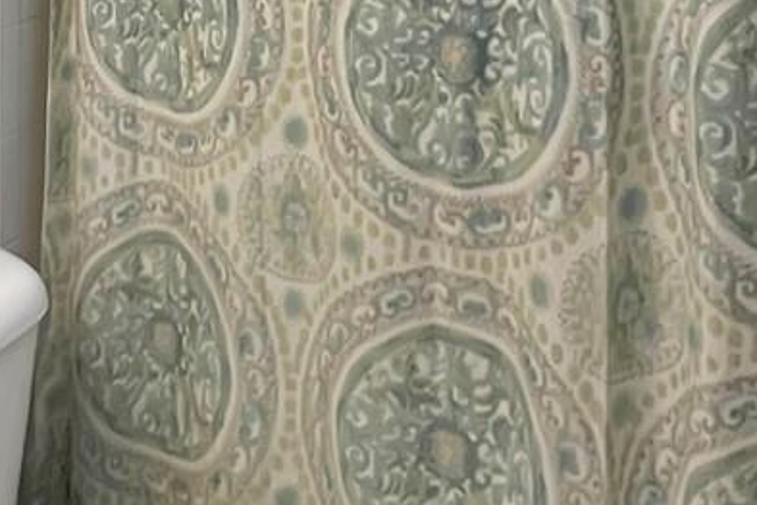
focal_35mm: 55
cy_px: -15
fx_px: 1156
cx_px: 206
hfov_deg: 35.6
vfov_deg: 23.5
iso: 160
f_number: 1.8
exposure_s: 1/60
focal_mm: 1.57
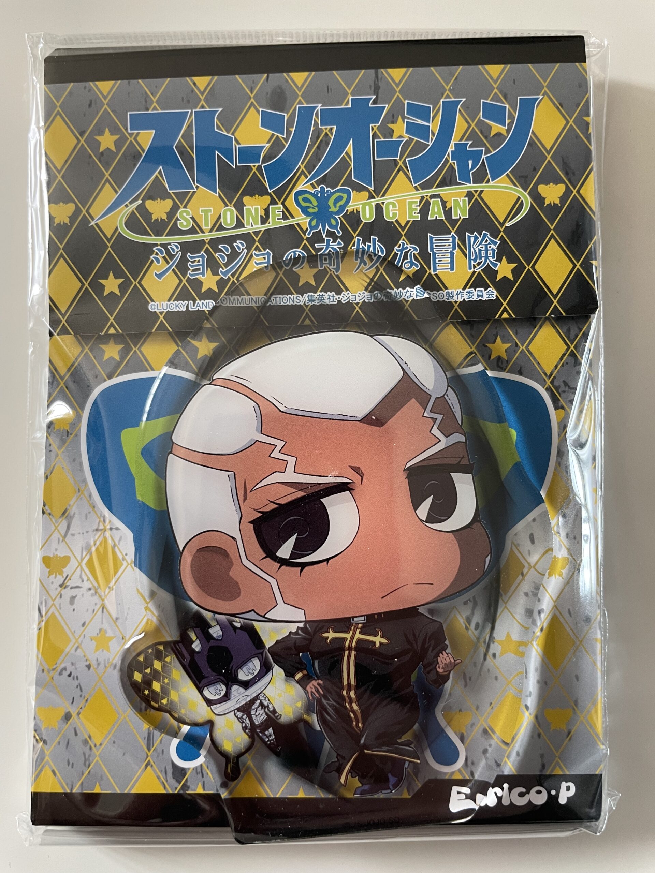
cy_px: 436
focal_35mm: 26
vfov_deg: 67.3
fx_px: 656
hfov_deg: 53.1
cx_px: 328
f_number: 1.6
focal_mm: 4.2
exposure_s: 1/66
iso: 125
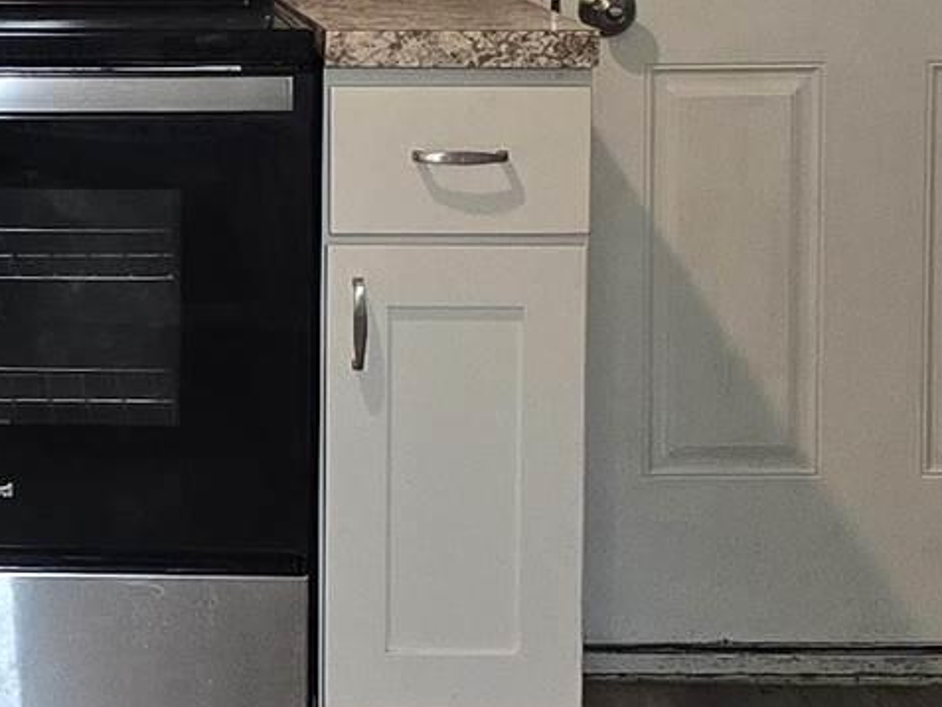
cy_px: 126
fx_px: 4029
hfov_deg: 12.9
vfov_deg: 10.0
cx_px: -294
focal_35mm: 148
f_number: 1.7
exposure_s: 1/120
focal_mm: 6.3
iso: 320
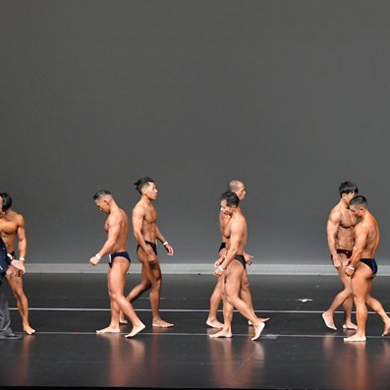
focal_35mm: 194
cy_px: 195
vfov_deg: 9.0
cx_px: 279
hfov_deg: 9.0
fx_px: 2473
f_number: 5.6
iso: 5000
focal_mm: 78
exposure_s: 1/400
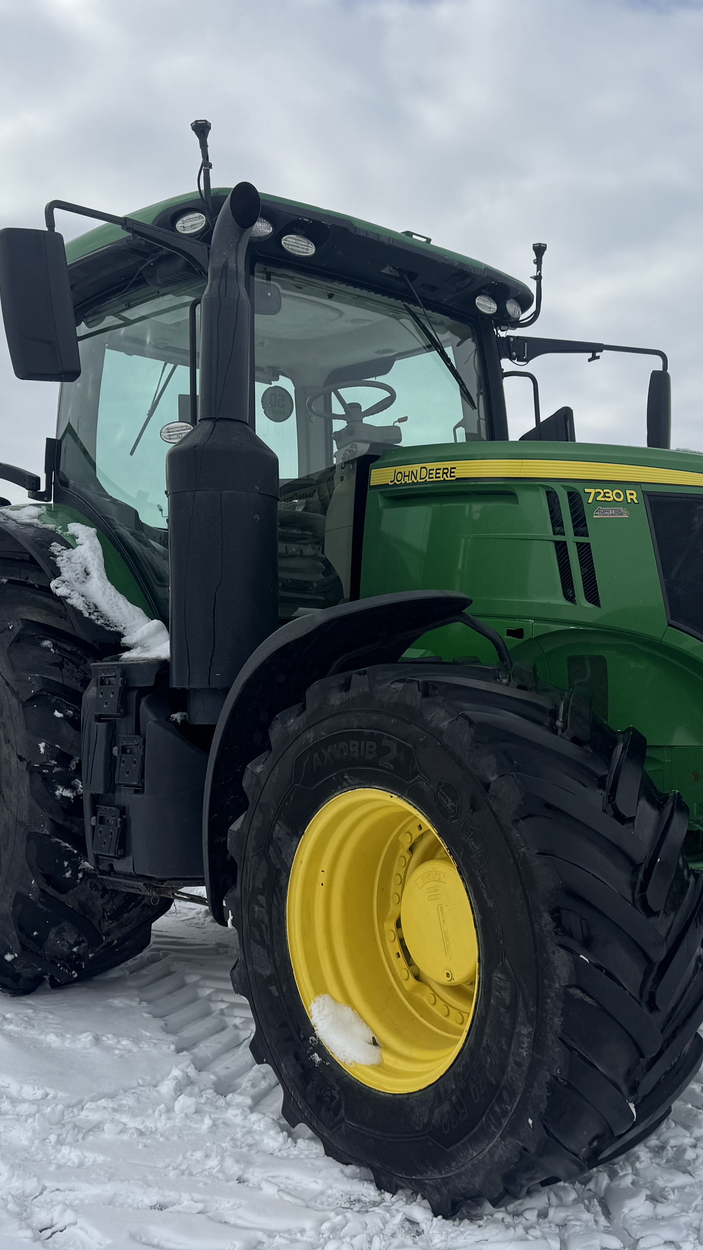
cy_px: 654
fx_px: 1226
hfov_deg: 31.7
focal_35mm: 37
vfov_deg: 54.0
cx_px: 470
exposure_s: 1/6410
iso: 80
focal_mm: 6.76
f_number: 1.78
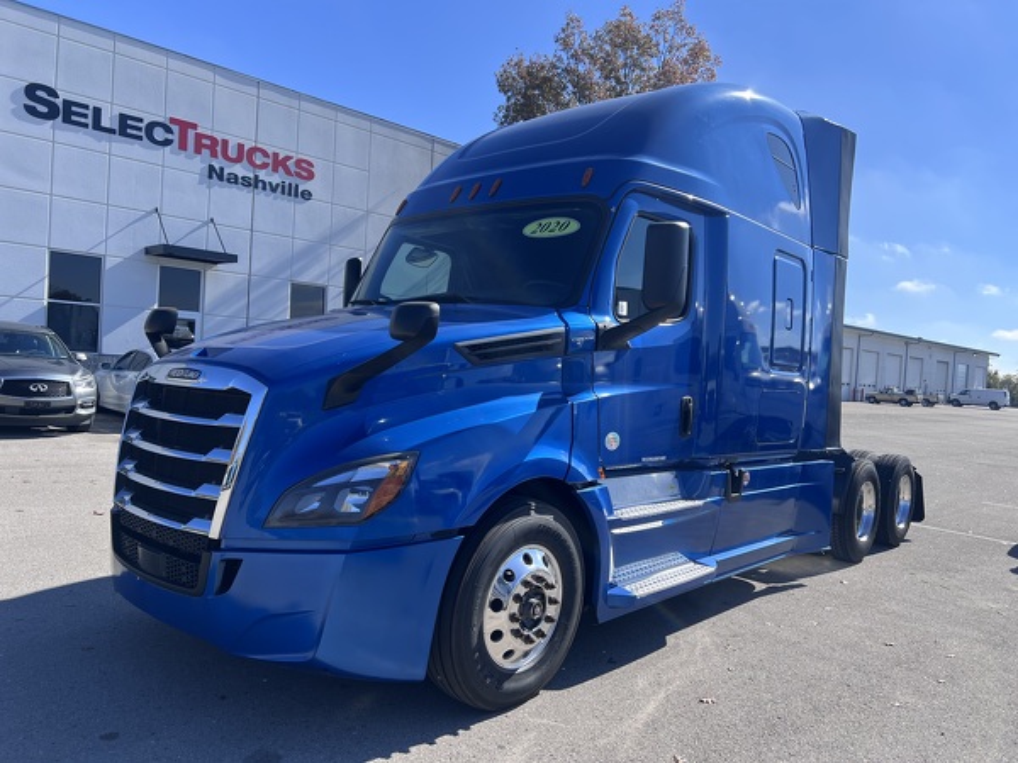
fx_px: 765
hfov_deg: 67.3
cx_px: 509
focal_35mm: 26
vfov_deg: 53.1
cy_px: 382
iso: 50
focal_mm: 5.7
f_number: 1.5
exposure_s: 1/2457
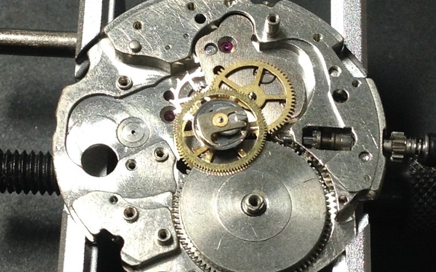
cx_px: 217
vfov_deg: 33.6
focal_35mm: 38
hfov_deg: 51.5
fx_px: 451
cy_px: 147
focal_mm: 4.28
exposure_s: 1/120
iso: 100
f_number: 2.4
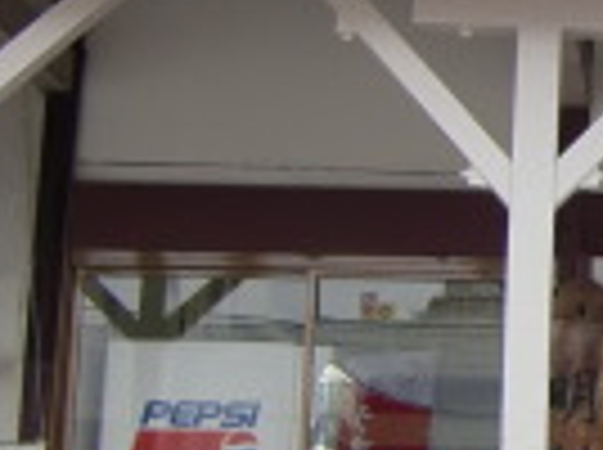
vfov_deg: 11.0
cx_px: 1084
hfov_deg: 13.3
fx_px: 2330
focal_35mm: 134
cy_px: 194
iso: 64
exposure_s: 1/250
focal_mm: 4.9
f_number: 2.6
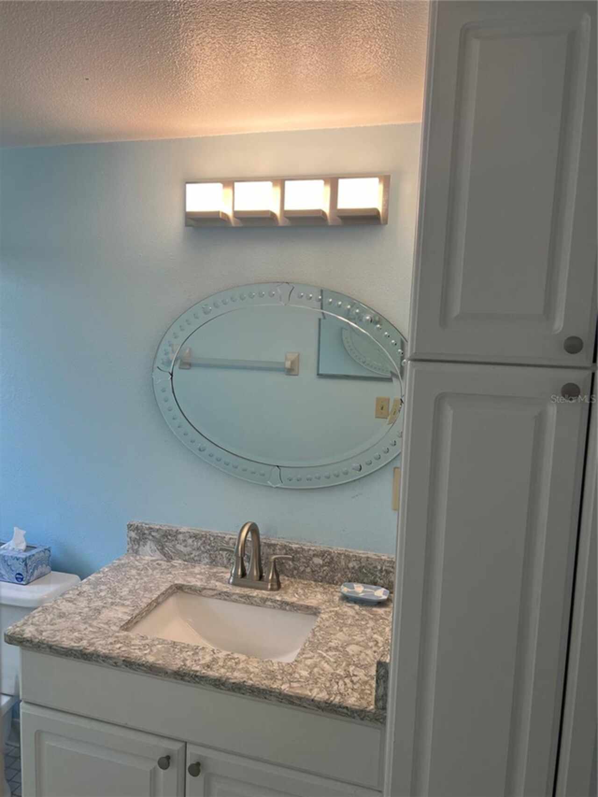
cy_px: 398
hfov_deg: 53.1
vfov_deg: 67.3
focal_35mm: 26
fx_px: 599
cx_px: 299
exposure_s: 1/120
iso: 50
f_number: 1.5
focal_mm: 5.7
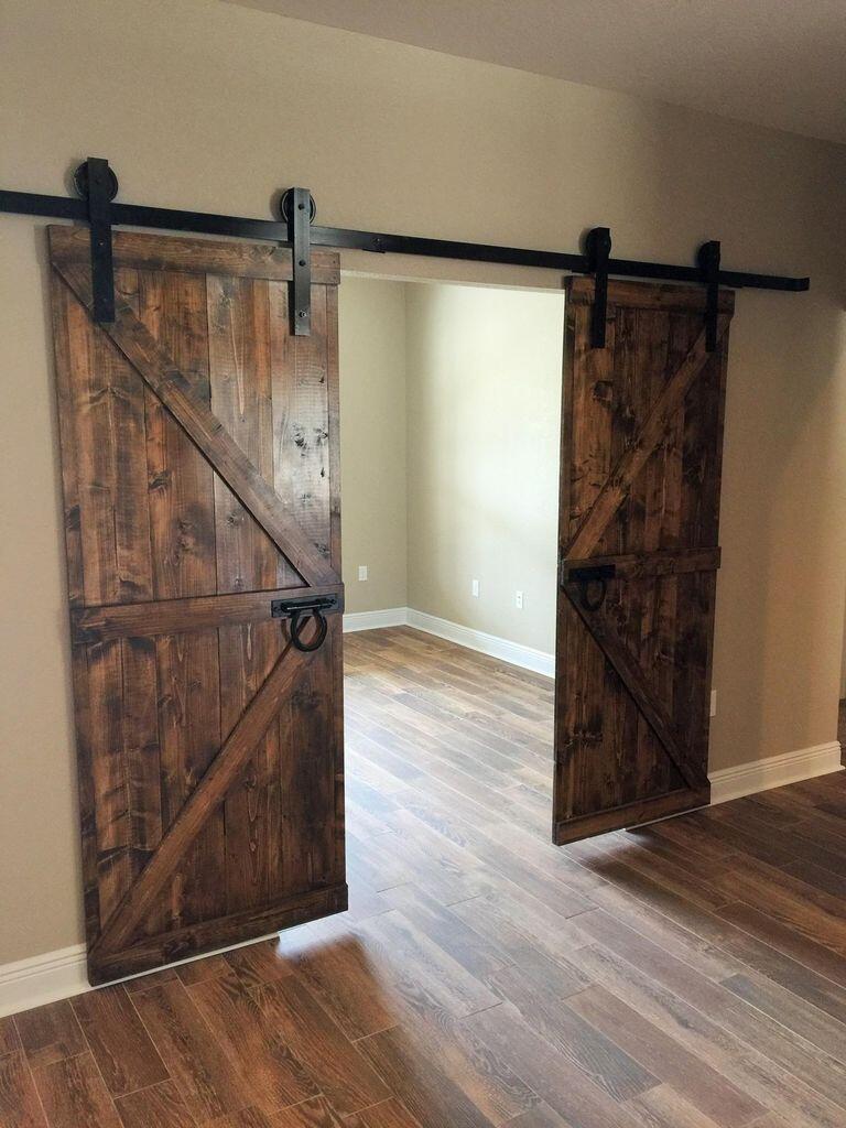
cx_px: 423
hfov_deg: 48.2
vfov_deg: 61.7
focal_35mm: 29
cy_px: 564
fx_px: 945
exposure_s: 1/15
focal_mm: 4.15
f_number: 2.2
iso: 64
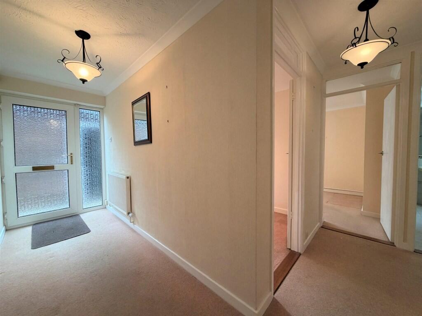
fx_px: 171
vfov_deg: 85.7
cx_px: 211
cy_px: 158
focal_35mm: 14
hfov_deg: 102.1
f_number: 2.2
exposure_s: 1/100
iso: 200
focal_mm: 2.22
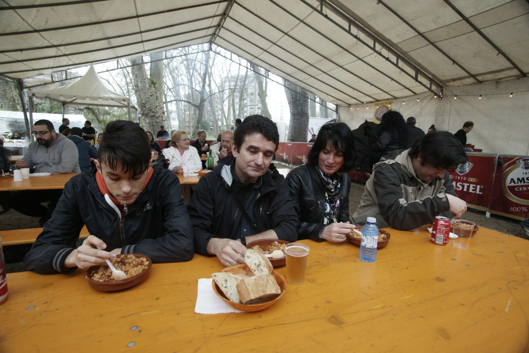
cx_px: 264
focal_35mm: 17
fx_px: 250
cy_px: 176
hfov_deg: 93.3
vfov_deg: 70.5
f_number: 9
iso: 1600
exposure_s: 1/160
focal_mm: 17
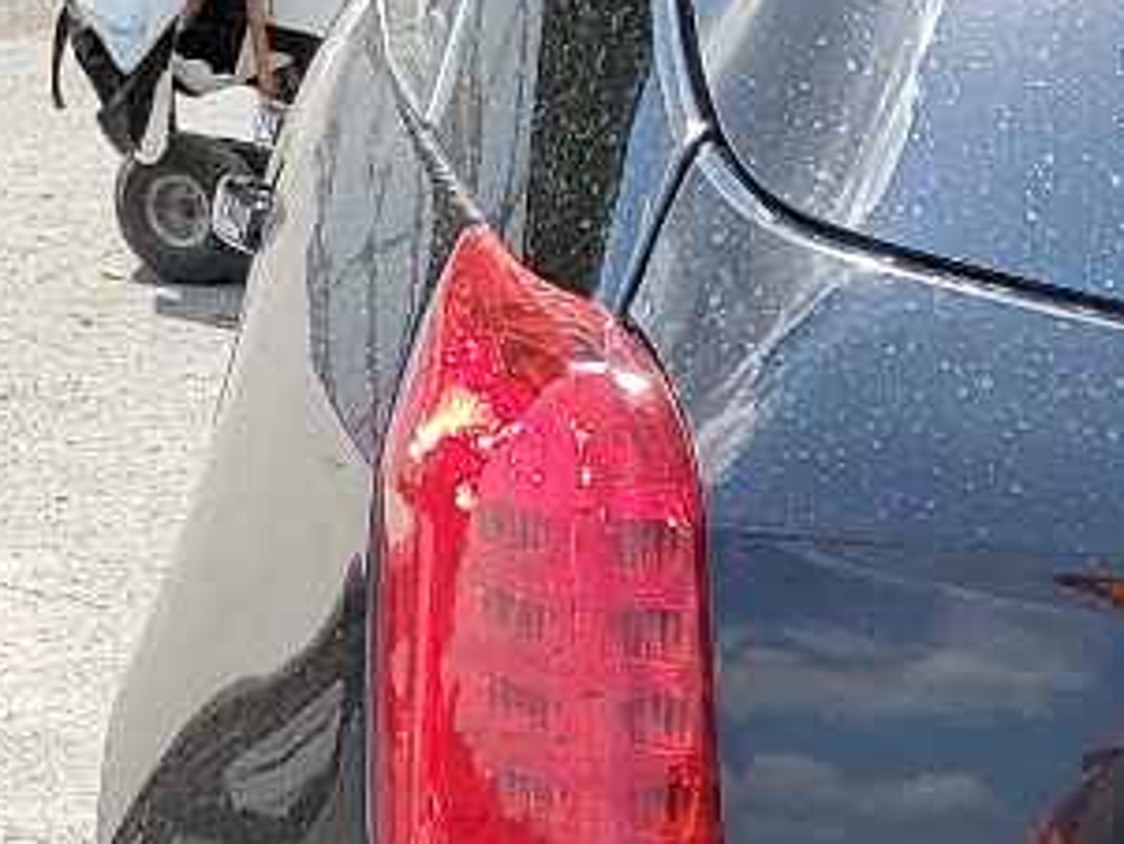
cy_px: 1240
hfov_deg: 13.1
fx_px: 4483
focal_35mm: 138
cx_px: 1949
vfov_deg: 10.4
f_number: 1.5
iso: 50
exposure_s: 1/1667
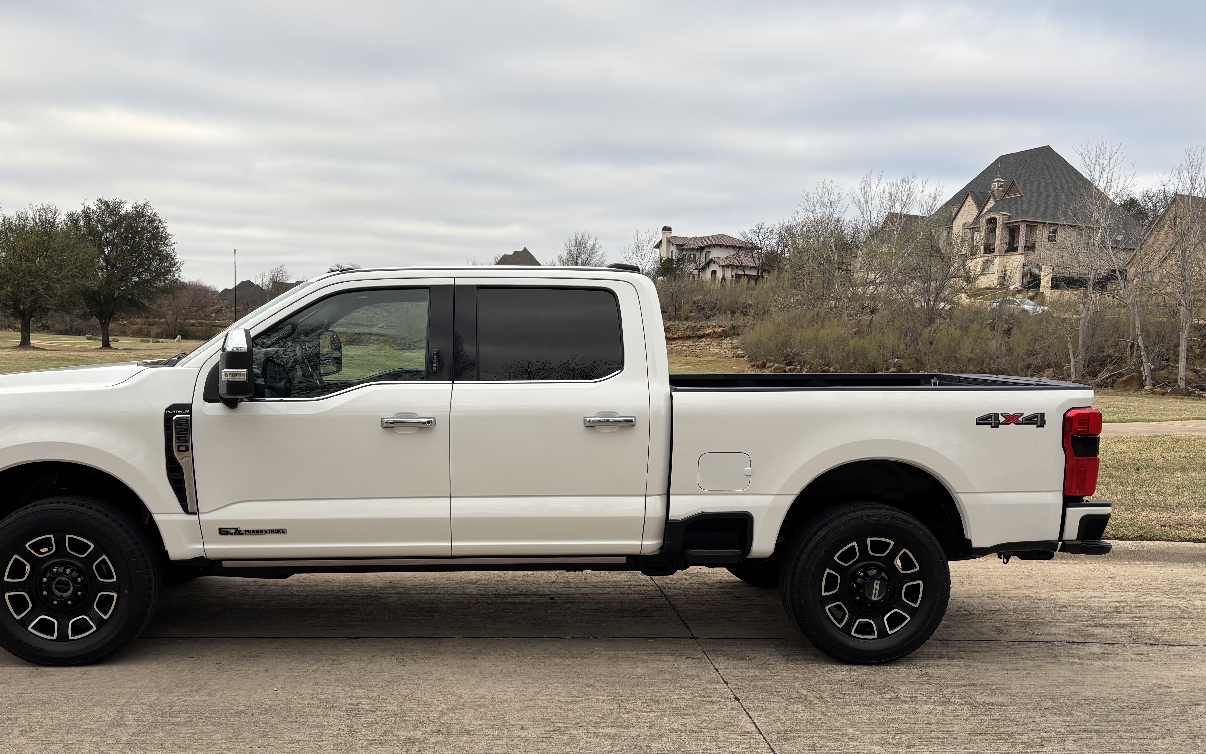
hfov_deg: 59.5
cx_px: 538
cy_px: 455
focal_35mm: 32
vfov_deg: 39.3
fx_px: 1052
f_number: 1.6
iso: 50
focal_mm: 5.96
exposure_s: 1/406
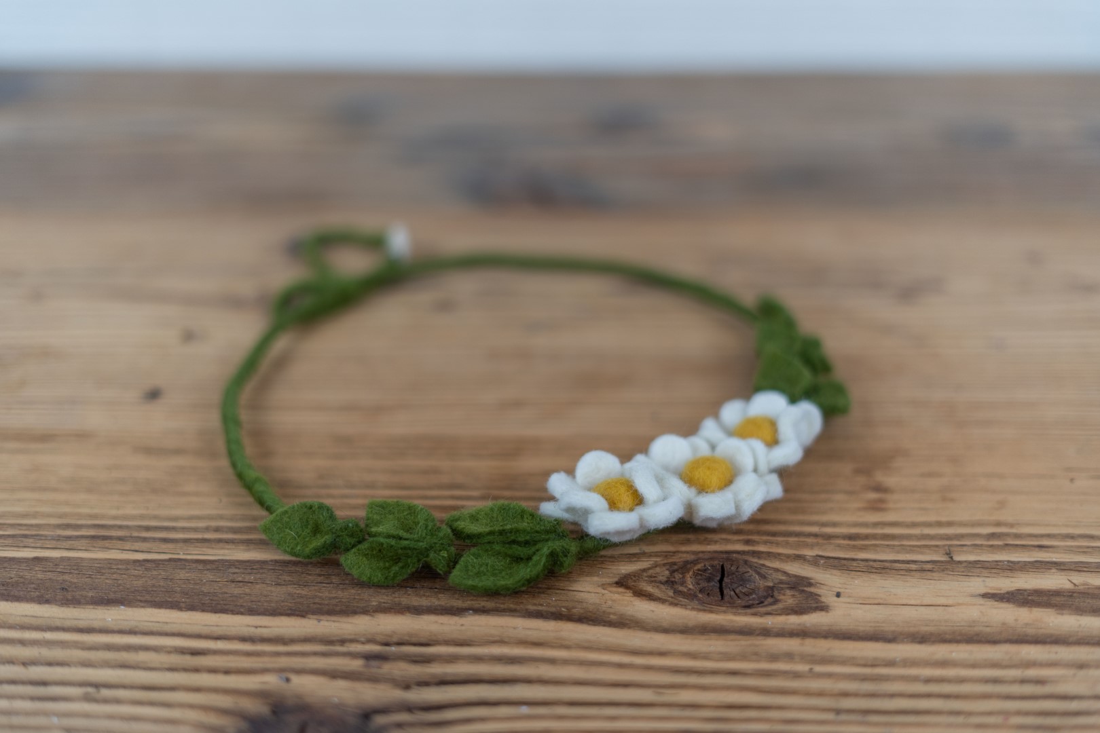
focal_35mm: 50
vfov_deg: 27.0
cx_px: 550
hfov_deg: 39.6
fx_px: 1528
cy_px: 366
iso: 200
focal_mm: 50
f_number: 1.8
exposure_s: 1/160
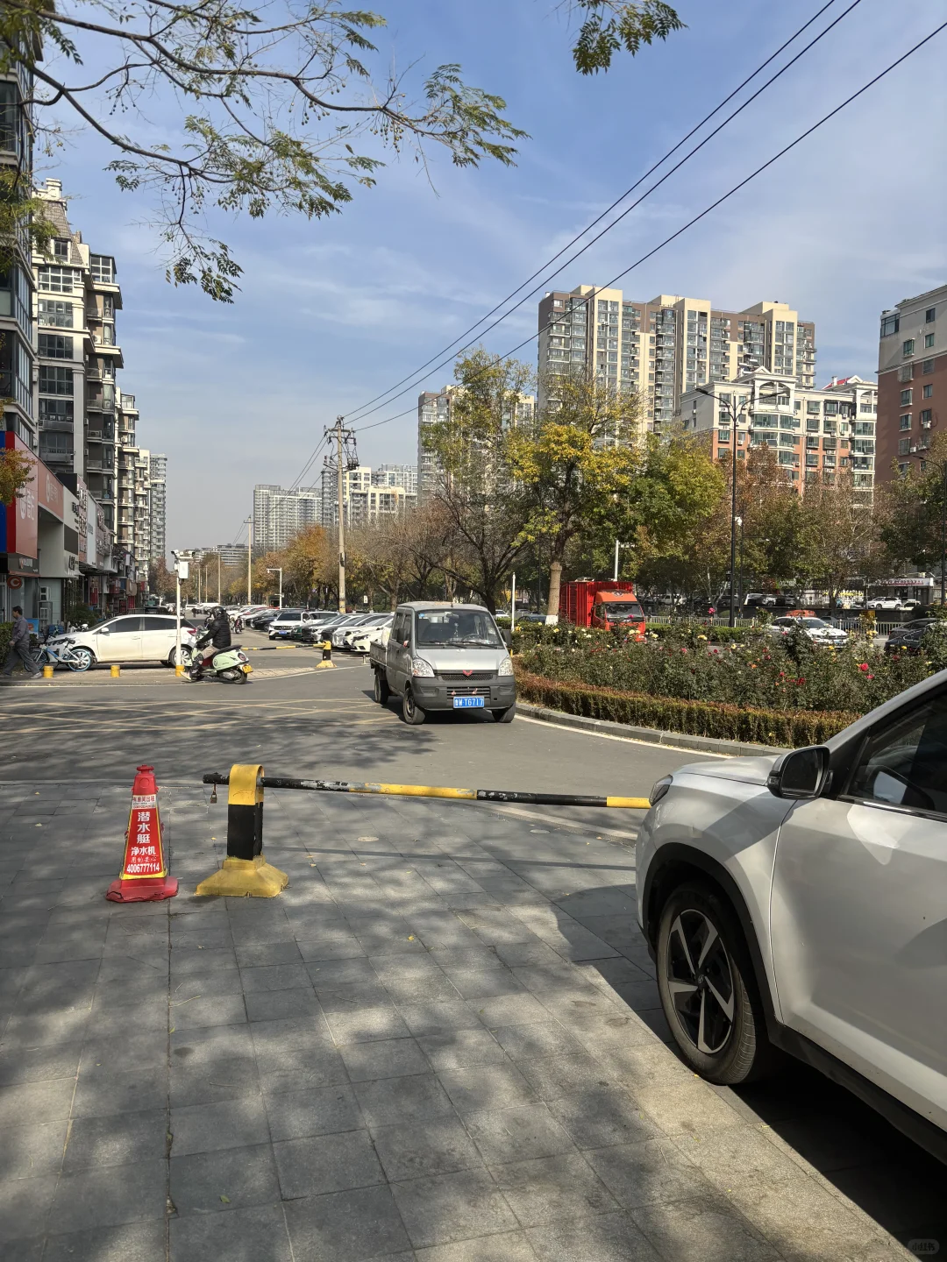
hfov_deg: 53.1
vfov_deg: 67.3
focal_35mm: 26
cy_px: 631
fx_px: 948
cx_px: 474
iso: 50
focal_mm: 5.96
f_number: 1.6
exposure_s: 1/2857
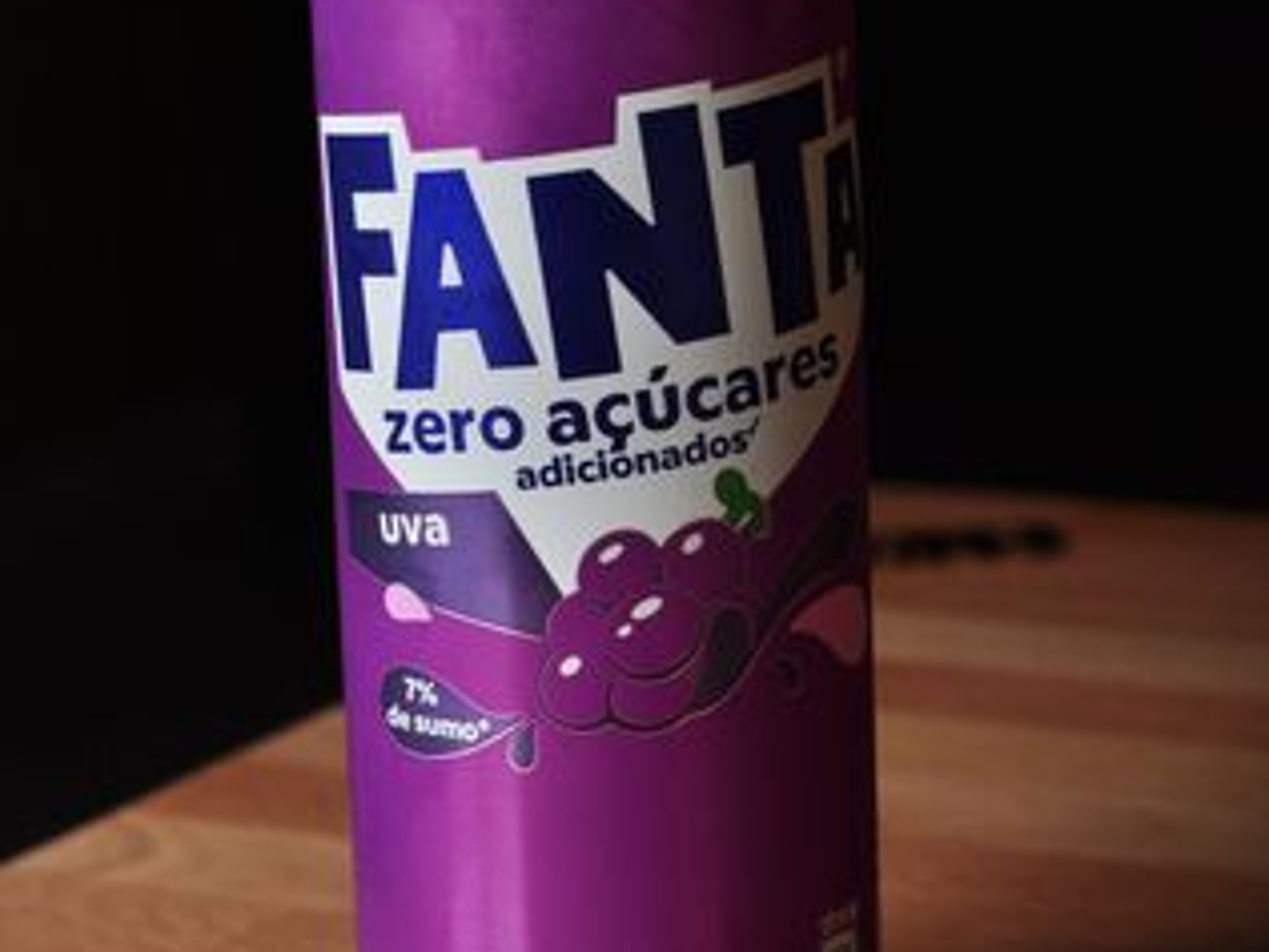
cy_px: 333
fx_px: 4033
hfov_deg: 17.9
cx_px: 630
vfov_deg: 13.4
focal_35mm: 110
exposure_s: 1/160
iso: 250
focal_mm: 50
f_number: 6.3
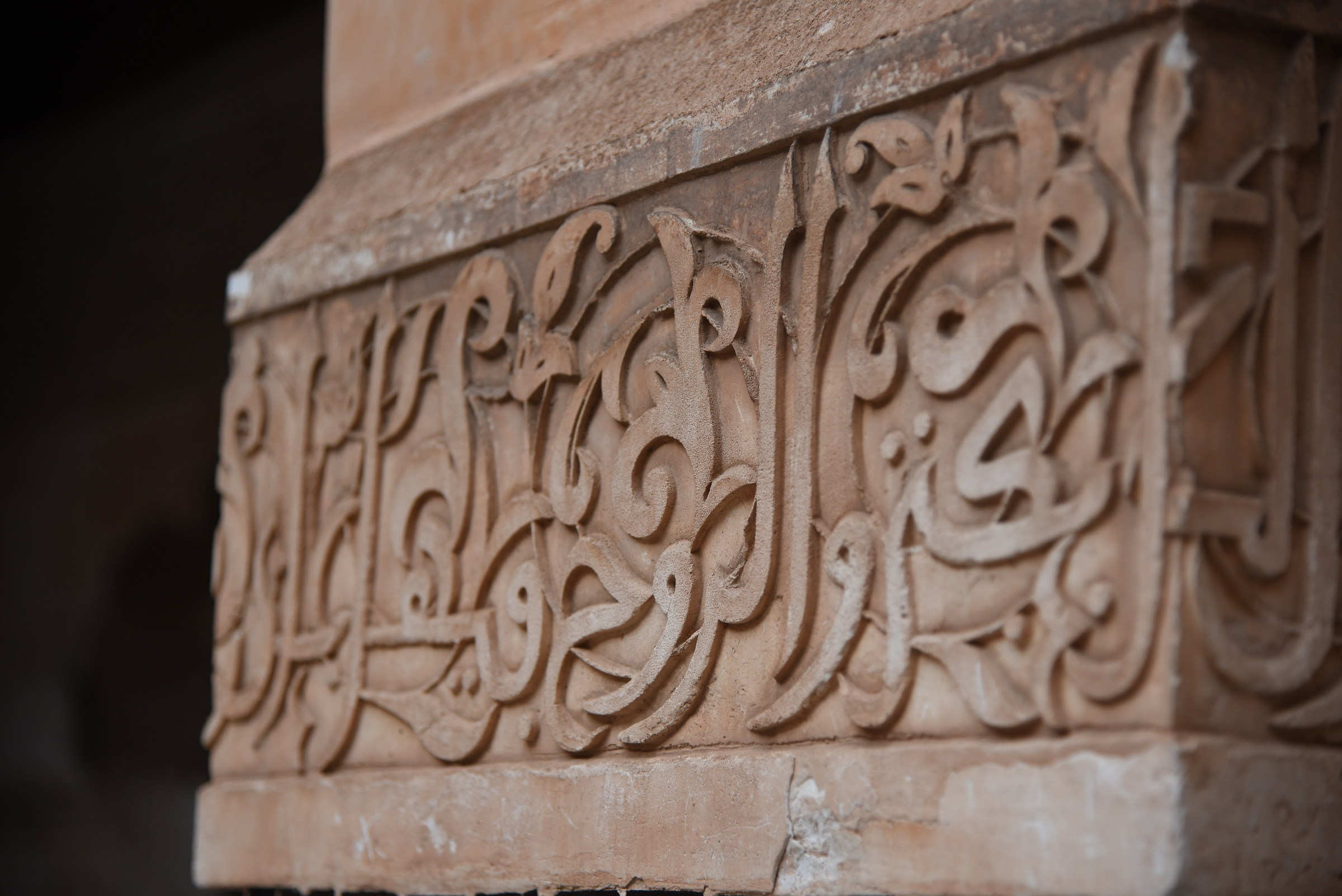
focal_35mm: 85
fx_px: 3170
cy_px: 448
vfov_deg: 16.1
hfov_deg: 23.9
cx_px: 671
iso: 400
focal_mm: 85
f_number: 4
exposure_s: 1/1600
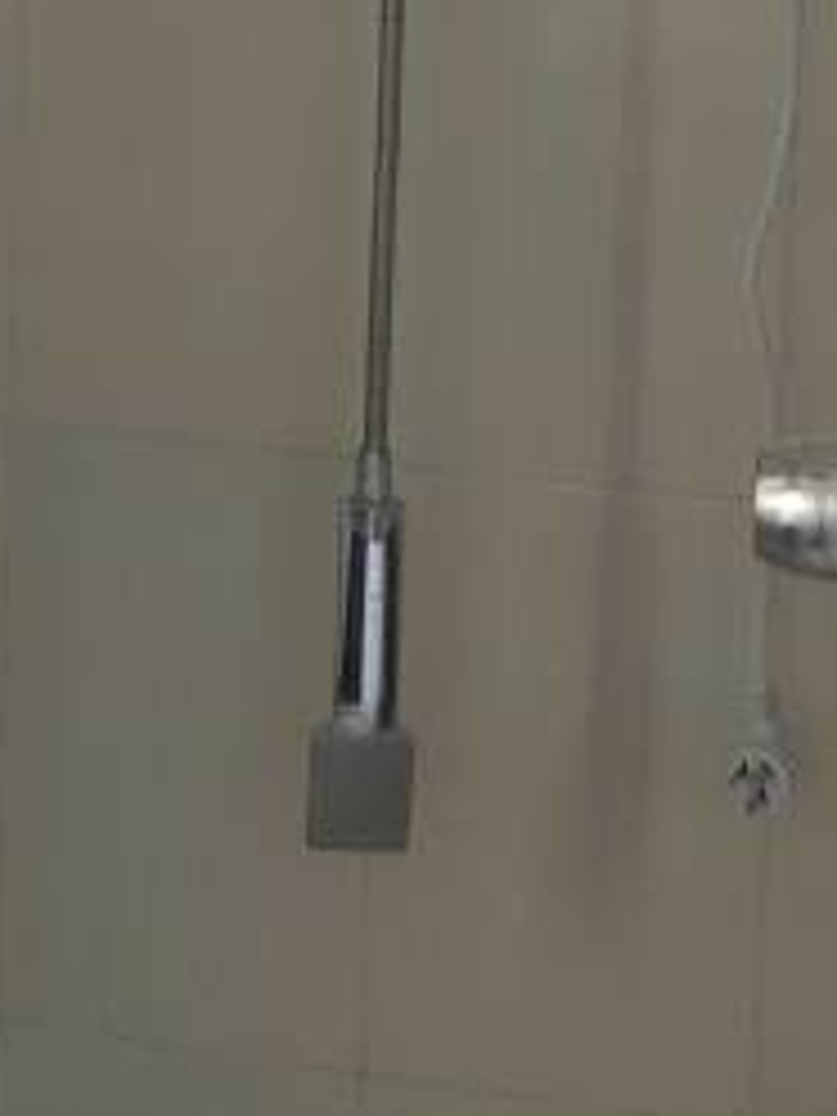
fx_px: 3192
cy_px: -200
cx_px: 117
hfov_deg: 14.8
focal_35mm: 99
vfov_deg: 18.8
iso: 177
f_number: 1.7
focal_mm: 3.97
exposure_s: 1/100
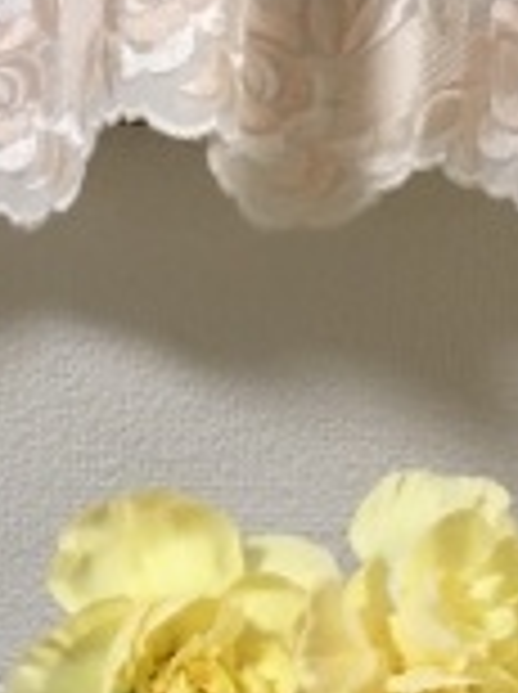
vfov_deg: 15.1
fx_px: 2261
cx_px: 90
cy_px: 1260
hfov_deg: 13.0
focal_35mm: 113
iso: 160
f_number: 2.2
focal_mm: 4.15
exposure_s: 1/33
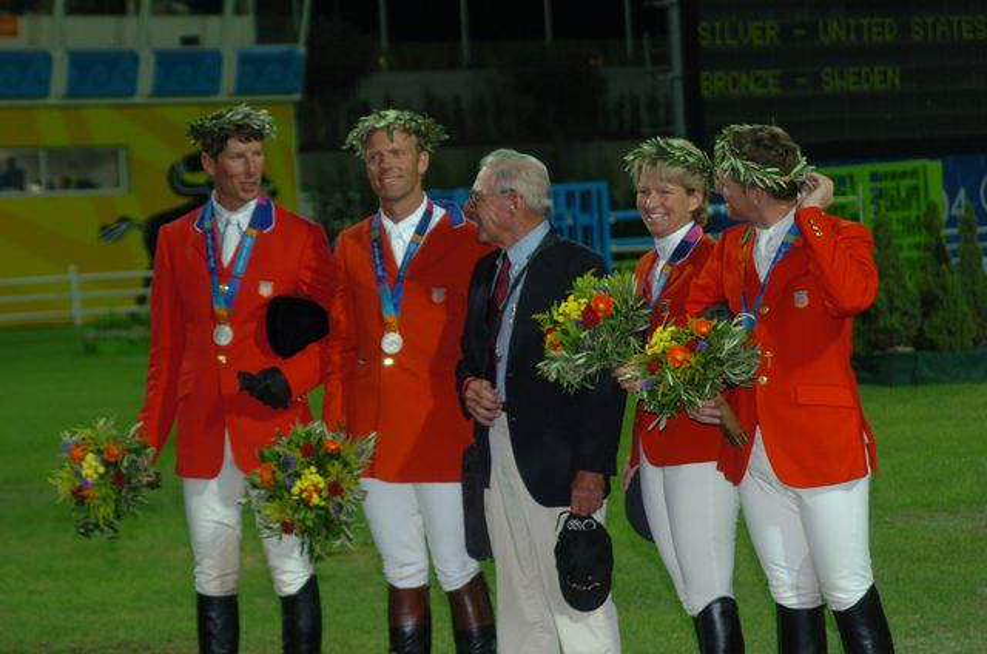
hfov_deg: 13.1
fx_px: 4310
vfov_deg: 8.7
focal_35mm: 158
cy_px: 327
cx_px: 494
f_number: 5.3
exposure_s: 1/250
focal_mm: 105
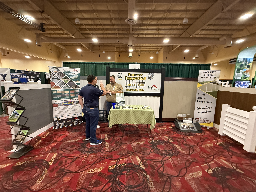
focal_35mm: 14
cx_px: 128
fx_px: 104
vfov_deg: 85.7
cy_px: 96
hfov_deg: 102.1
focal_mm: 2.22
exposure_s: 1/60
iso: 640
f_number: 2.2
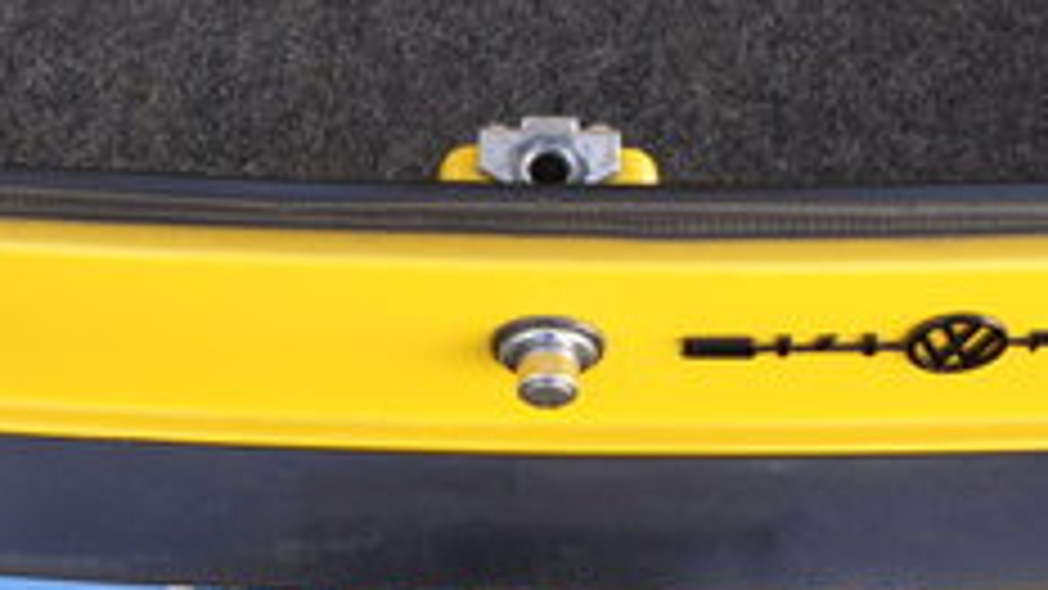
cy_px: -410
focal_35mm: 93
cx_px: 495
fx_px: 2584
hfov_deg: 22.9
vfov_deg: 12.1
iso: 500
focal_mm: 18
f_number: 5.6
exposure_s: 1/125
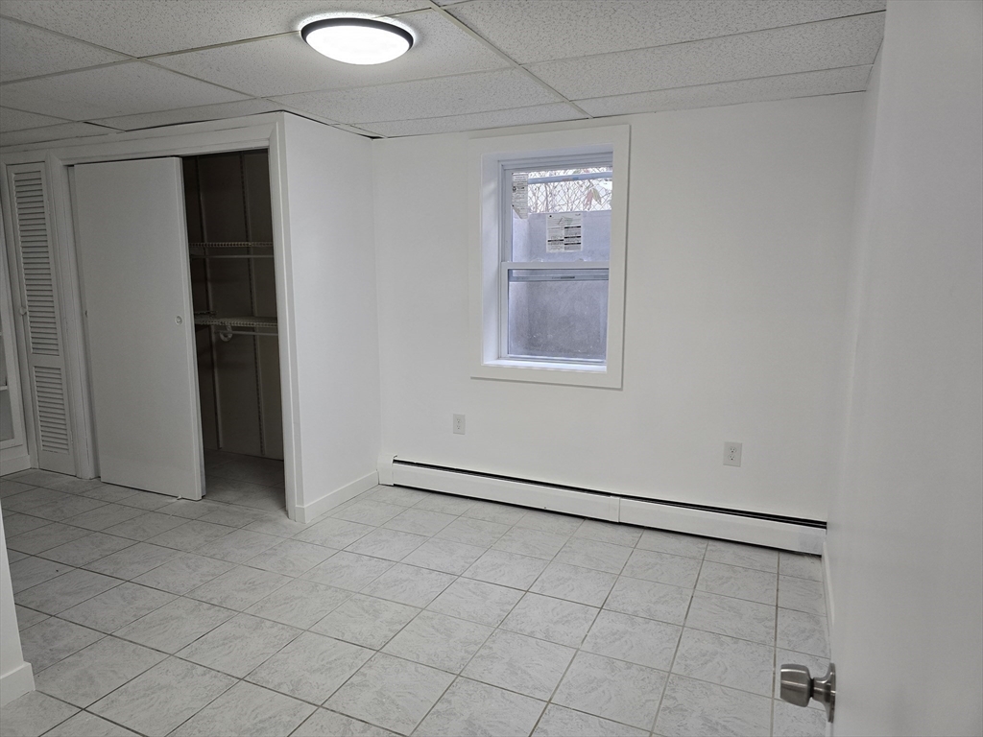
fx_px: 653
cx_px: 492
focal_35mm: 23
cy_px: 368
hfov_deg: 73.9
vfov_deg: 58.9
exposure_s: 1/120
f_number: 1.7
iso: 200
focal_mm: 6.3
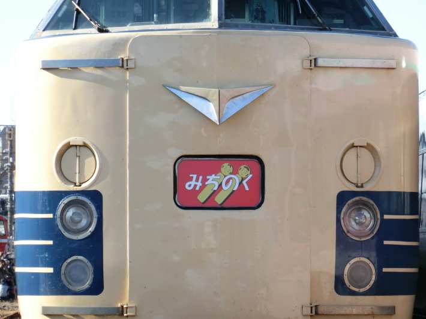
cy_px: 160
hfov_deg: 5.8
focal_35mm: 340
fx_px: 4183
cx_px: 213
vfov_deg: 4.4
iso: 160
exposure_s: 1/320
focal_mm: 60.7
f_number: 5.7
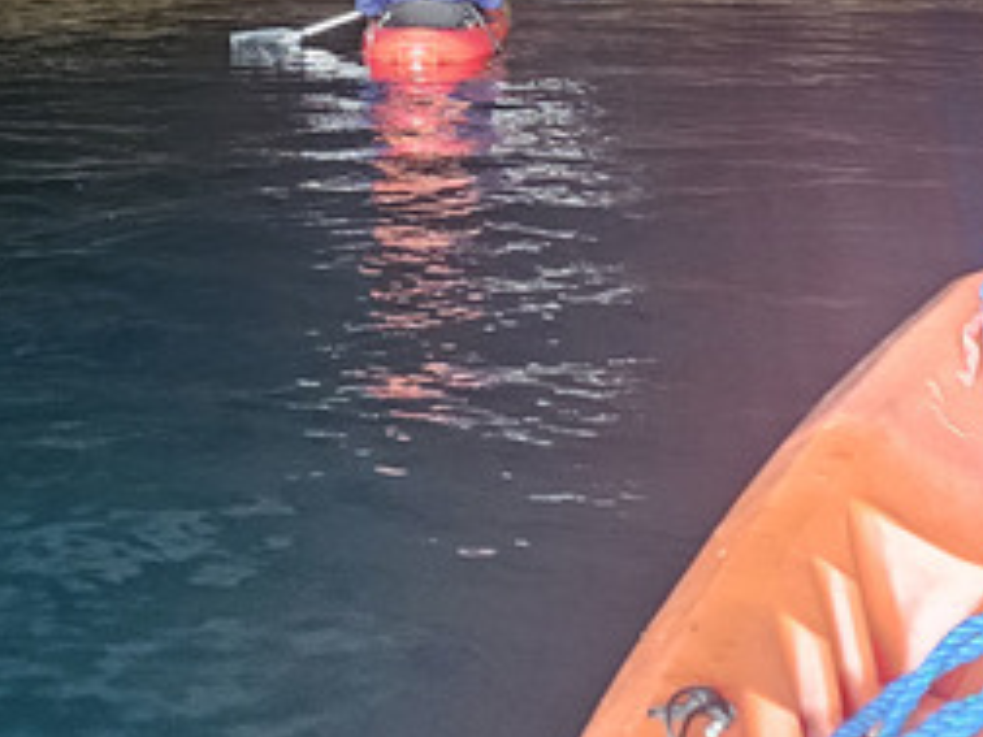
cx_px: 417
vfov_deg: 19.1
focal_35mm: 73
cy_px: -133
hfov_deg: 26.6
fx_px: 2073
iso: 500
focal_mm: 6.3
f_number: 1.7
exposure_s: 1/40
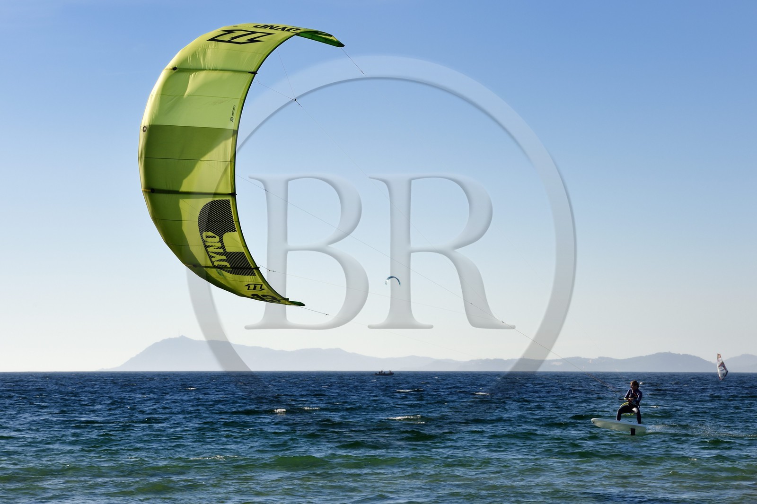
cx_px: 378
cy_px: 252
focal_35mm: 116
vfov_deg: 11.8
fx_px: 2439
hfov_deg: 17.6
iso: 200
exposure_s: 1/500
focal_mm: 116
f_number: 11
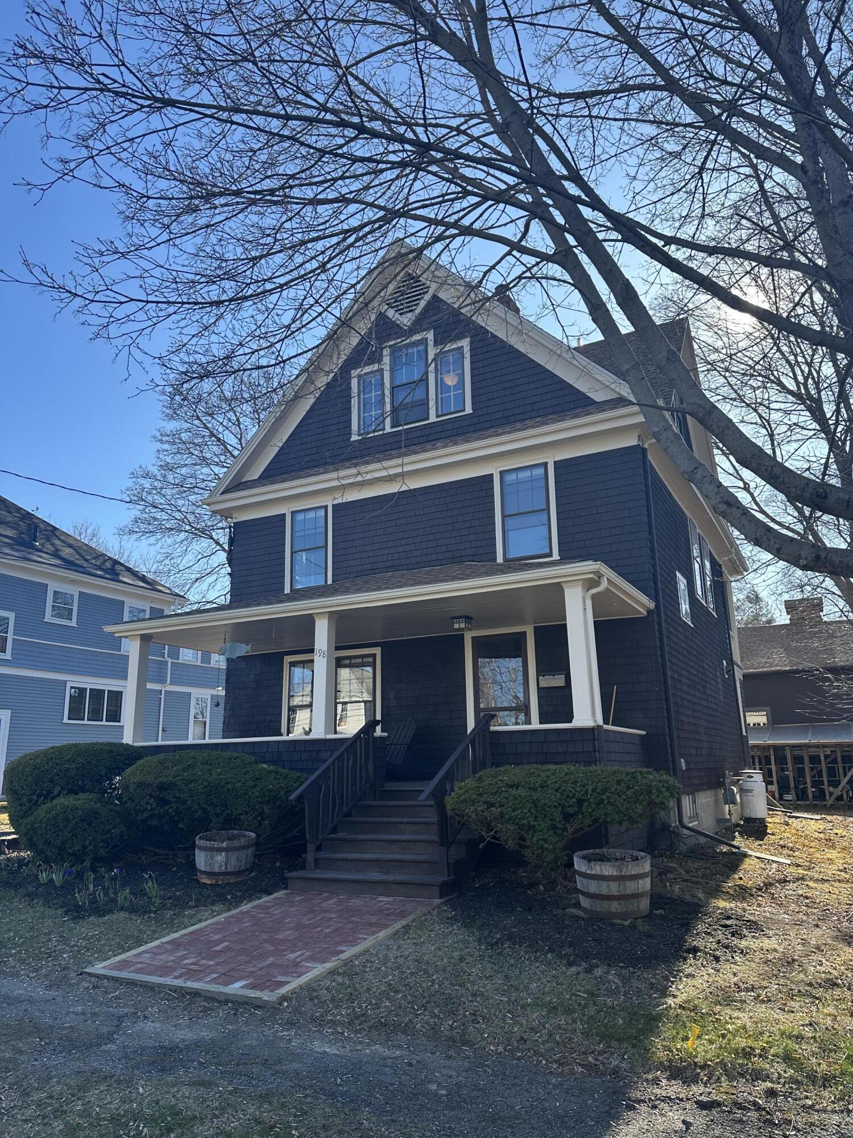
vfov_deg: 71.6
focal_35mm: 24
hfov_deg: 56.8
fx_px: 789
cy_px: 569
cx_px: 426
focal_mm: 6.86
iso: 80
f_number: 1.78
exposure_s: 1/1541
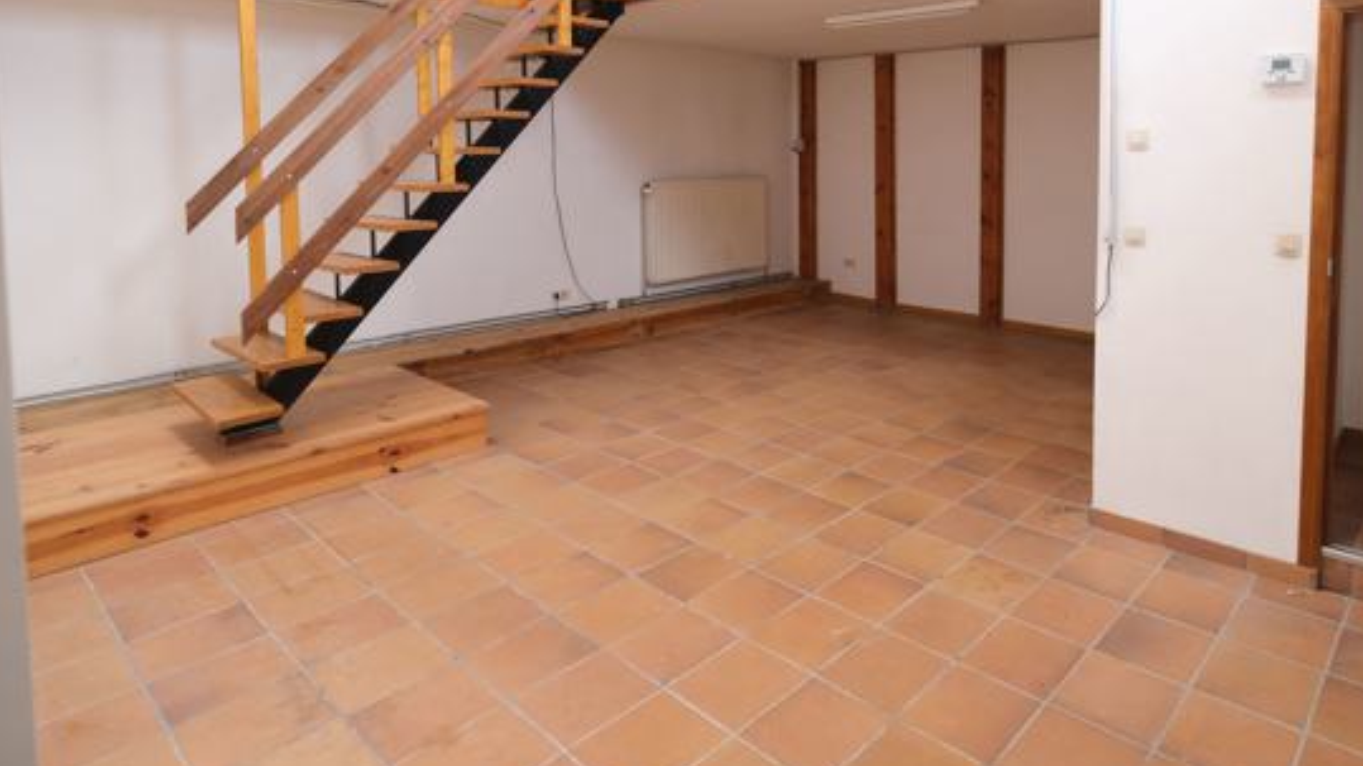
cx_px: 903
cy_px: 195
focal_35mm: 21
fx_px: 759
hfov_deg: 81.2
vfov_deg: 51.4
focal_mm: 10
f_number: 4
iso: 1250
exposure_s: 1/60
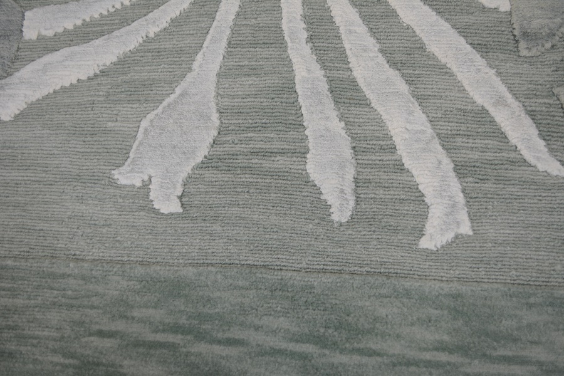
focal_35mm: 36
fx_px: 564
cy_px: 188
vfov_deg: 36.9
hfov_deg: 53.1
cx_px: 282
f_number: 4
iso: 400
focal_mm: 24
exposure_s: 1/60
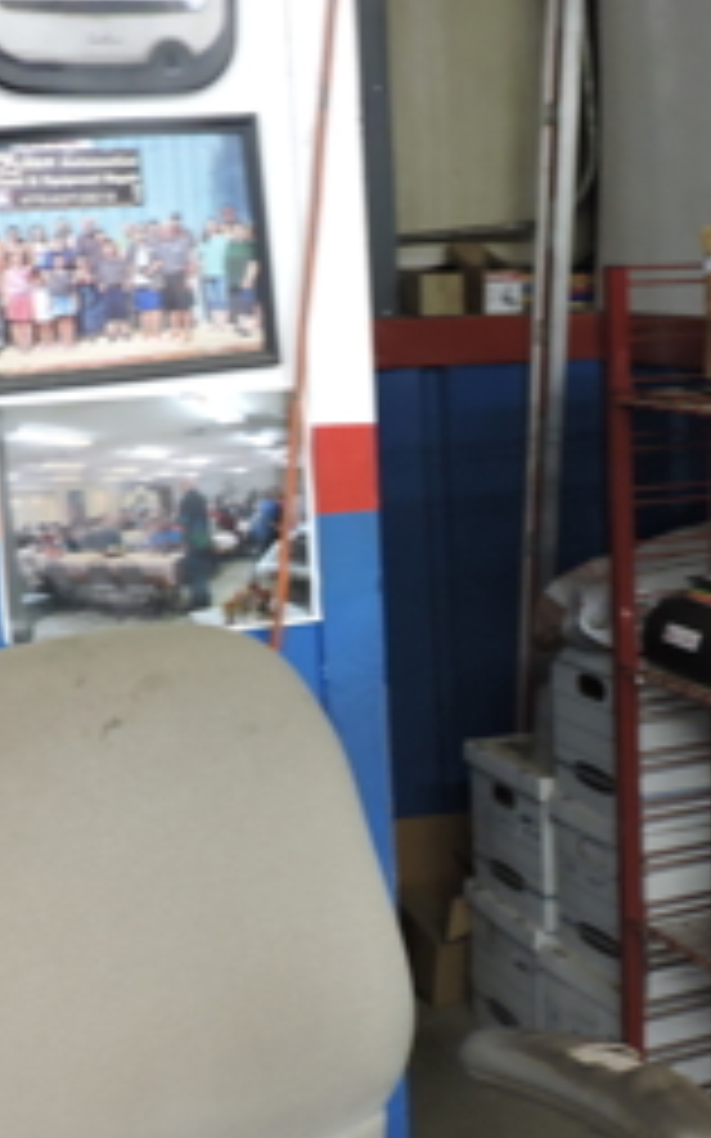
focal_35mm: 67
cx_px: 612
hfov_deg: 19.1
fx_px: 2078
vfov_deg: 30.6
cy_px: 666
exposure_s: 1/13
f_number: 3.3
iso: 560
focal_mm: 7.1
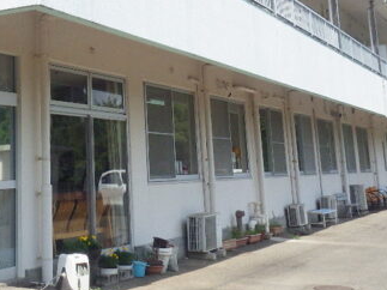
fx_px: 693
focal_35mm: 62
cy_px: 13
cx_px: 73
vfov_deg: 22.9
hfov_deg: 30.4
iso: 250
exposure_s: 1/1000
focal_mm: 4.5
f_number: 11.3
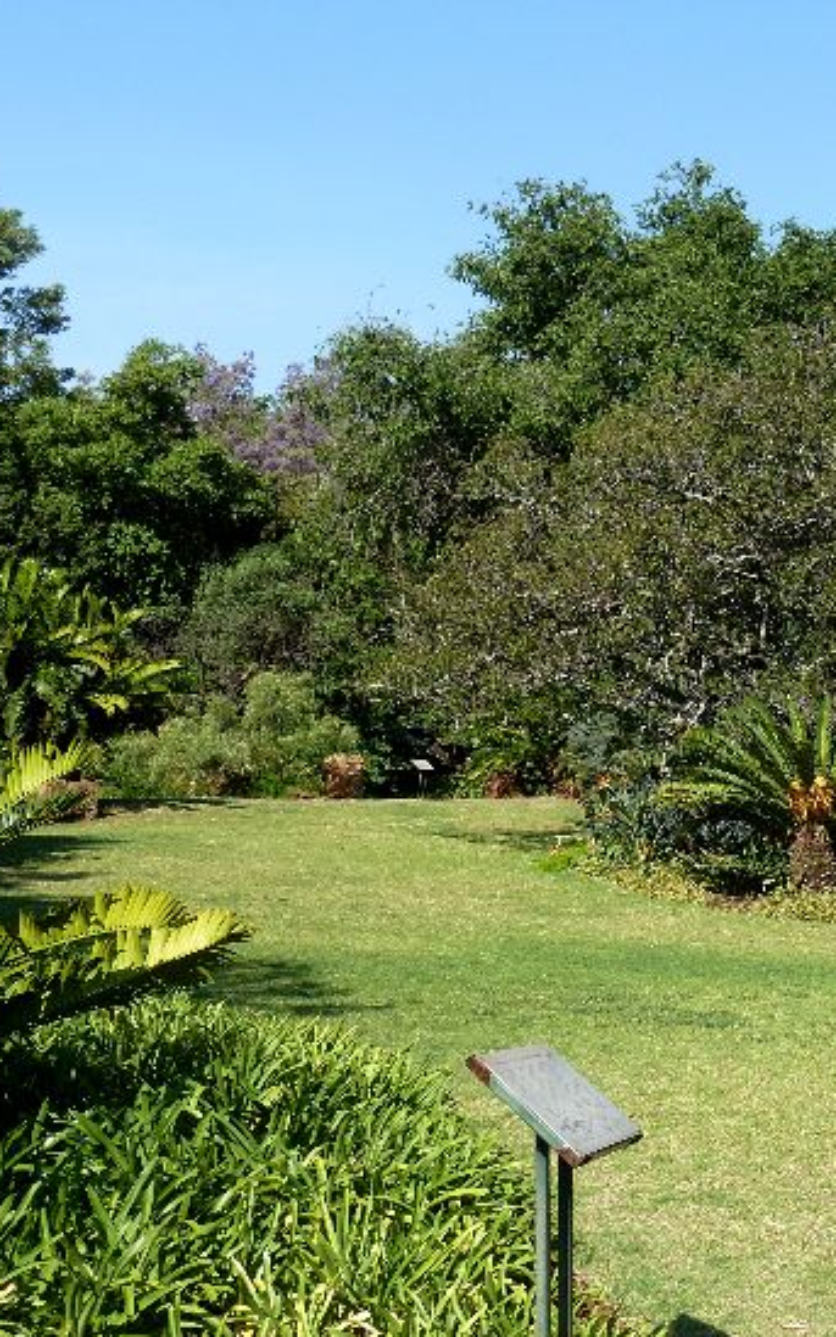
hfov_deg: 21.8
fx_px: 2078
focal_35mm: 57
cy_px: 670
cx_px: 863
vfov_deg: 35.7
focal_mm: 6.5
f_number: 4
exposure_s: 1/400
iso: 80
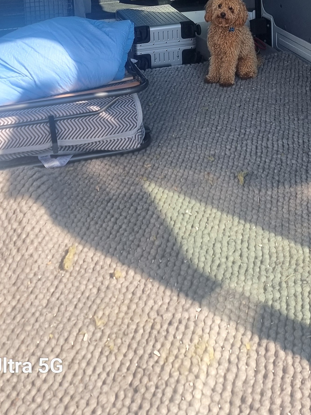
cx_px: 188
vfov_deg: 31.4
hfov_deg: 27.0
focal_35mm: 54
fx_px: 647
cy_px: -45
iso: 50
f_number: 1.8
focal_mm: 6.7
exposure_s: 1/509
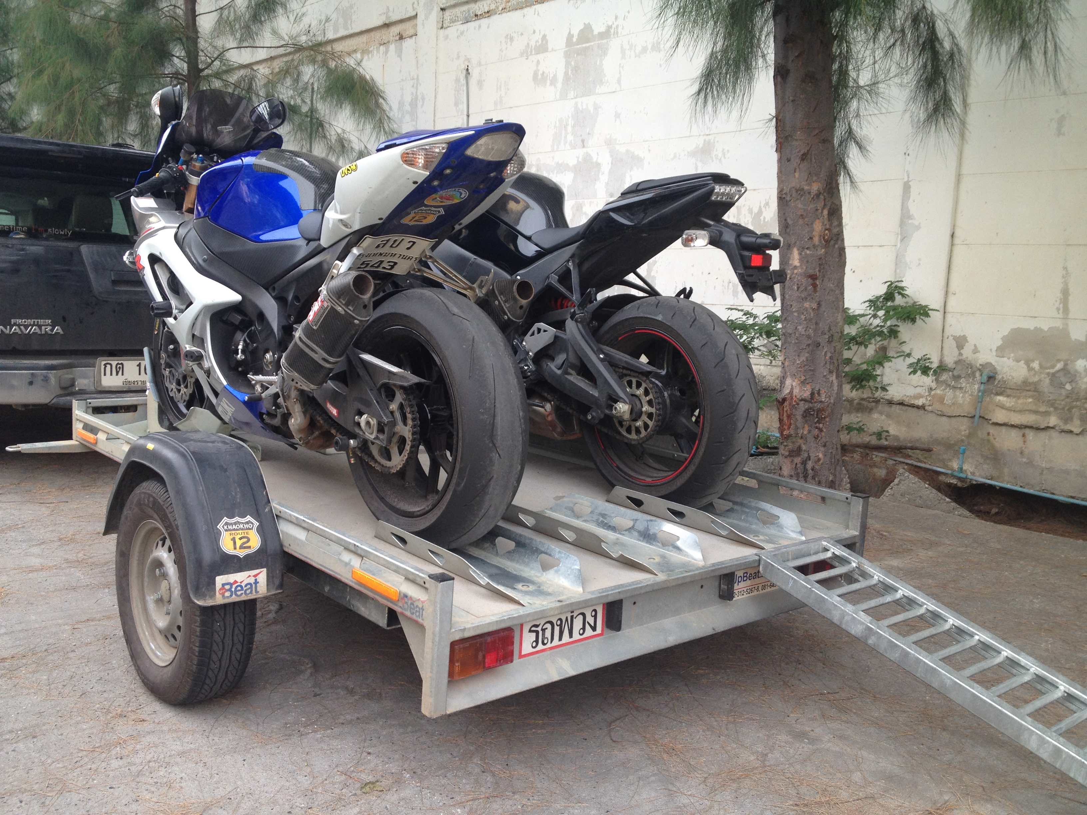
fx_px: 1099
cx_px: 544
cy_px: 408
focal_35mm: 35
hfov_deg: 52.6
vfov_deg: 40.7
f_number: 2.4
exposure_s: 1/120
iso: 80
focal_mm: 4.28
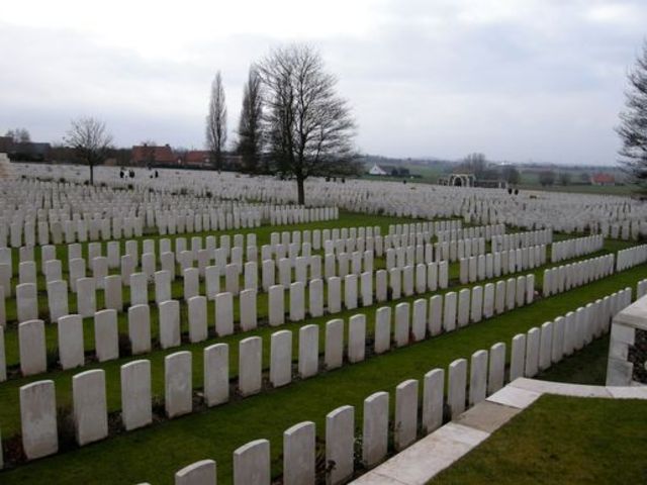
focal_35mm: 35
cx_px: 324
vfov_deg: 40.7
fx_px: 654
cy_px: 242
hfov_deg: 52.6
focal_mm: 7.5
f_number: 4.3
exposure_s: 1/170
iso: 64
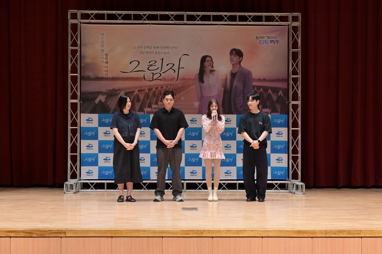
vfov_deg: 20.6
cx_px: 191
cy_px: 127
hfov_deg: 30.5
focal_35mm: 66
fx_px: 700
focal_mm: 66
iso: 1600
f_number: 5.6
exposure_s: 1/160
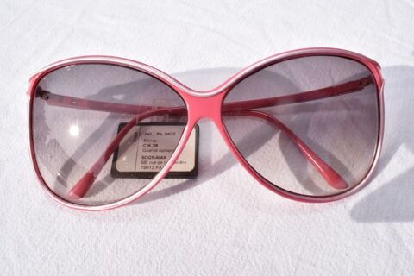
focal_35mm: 27
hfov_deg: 67.4
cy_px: 138
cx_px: 207
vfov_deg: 47.9
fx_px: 310
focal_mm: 18
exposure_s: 1/80
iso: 200
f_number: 22
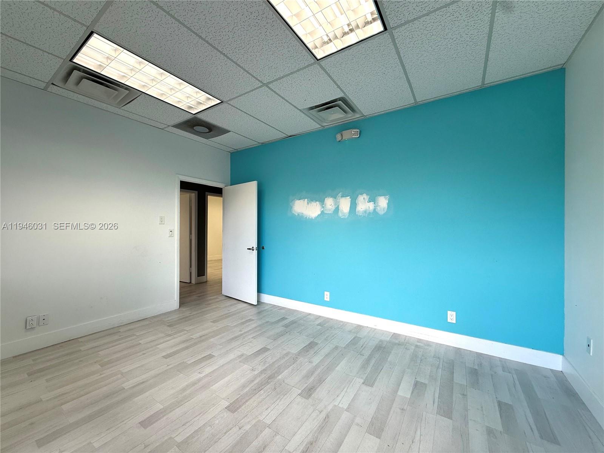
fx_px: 244
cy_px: 226
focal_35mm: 14
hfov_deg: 102.1
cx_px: 302
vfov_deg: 85.7
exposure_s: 1/120
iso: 50
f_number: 2.2
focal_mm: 2.22
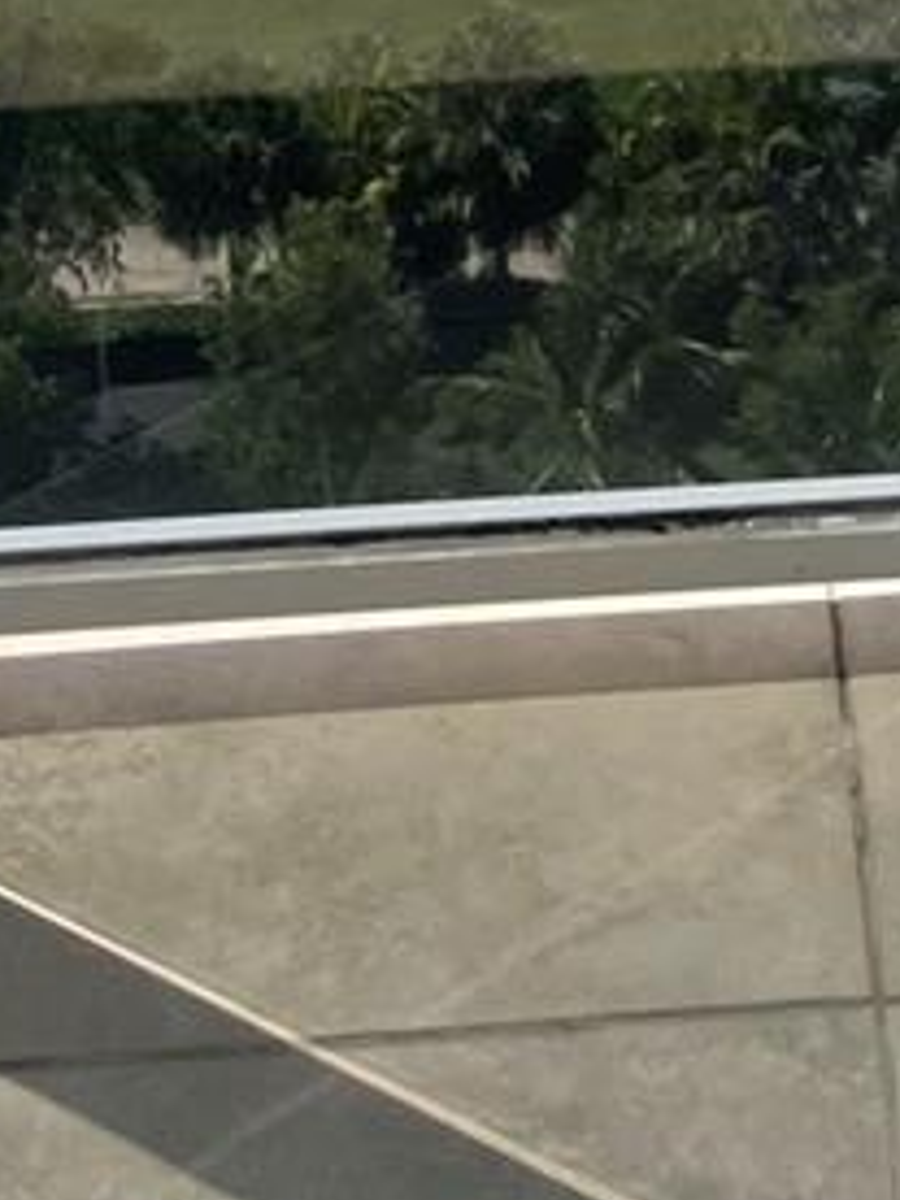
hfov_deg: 12.9
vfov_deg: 14.5
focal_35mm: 113
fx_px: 3917
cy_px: -1200
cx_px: 935
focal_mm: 4.2
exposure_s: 1/3861
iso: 32
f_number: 1.6
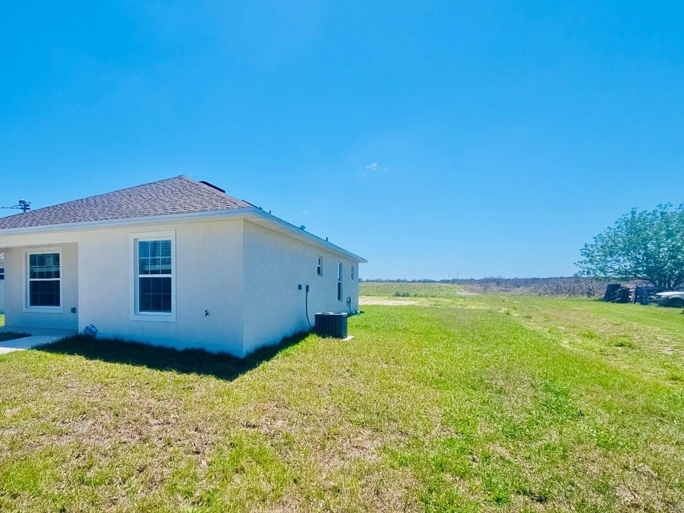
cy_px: 293
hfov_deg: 86.7
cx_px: 274
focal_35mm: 18
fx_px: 356
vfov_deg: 71.2
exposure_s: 1/2500
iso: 50
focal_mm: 2.2
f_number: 2.2
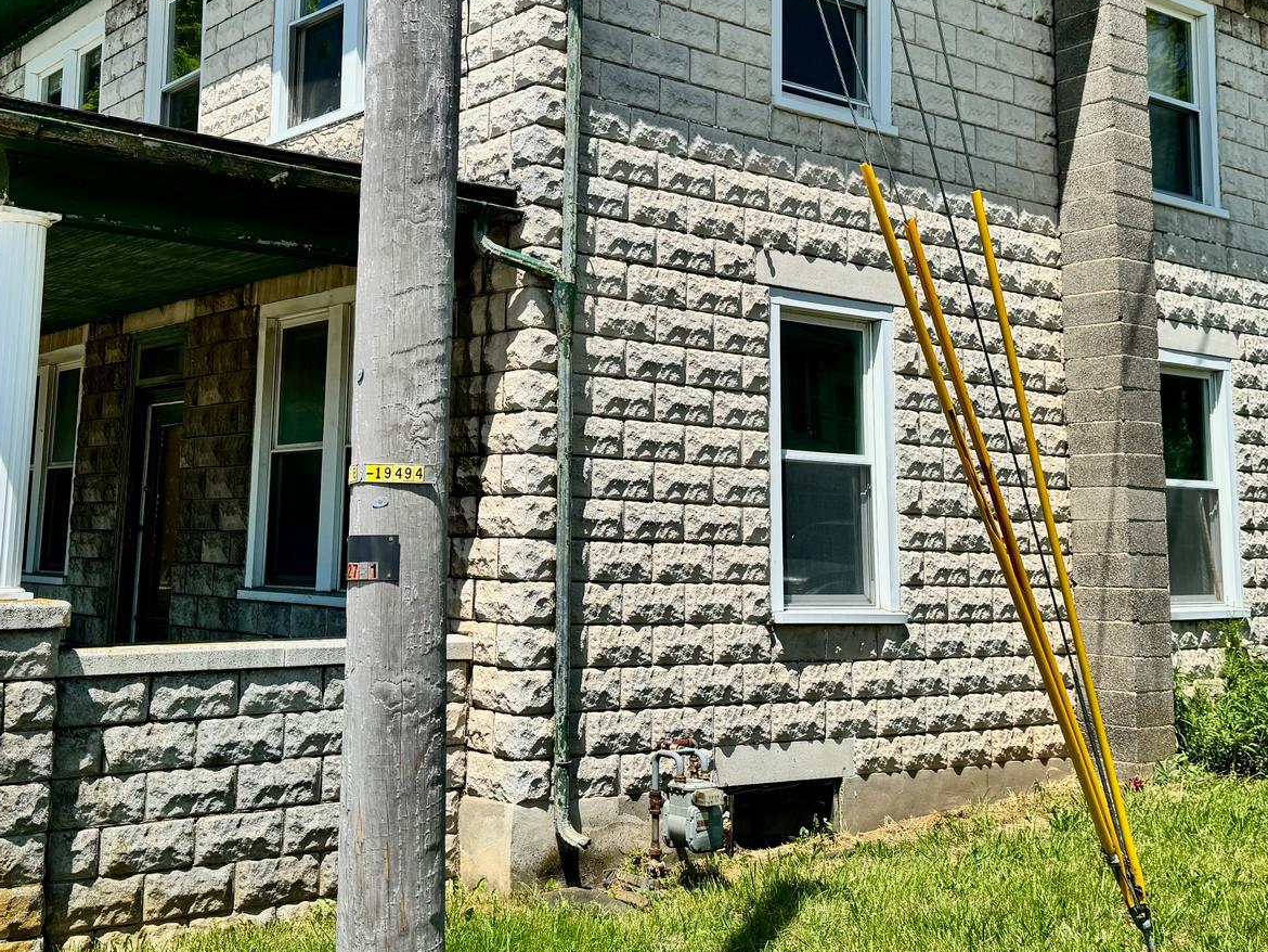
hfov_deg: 44.7
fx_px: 1539
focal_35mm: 42
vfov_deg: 34.1
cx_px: 556
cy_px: 318
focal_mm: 6.76
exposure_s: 1/4950
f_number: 1.78
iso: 80
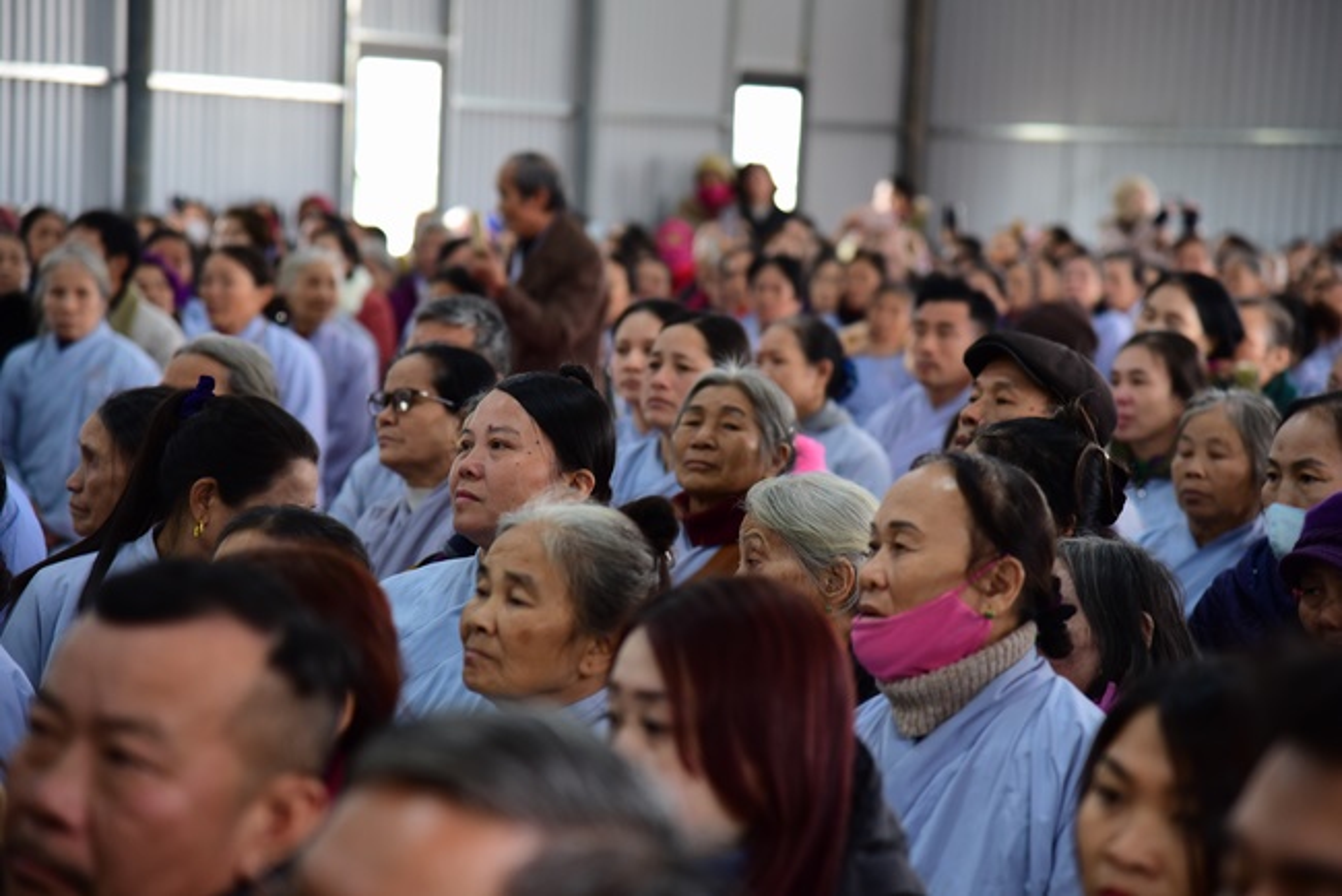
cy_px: 448
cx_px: 671
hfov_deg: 17.1
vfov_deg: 11.4
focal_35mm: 120
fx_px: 4475
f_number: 4.5
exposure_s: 1/80
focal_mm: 120
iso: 1250
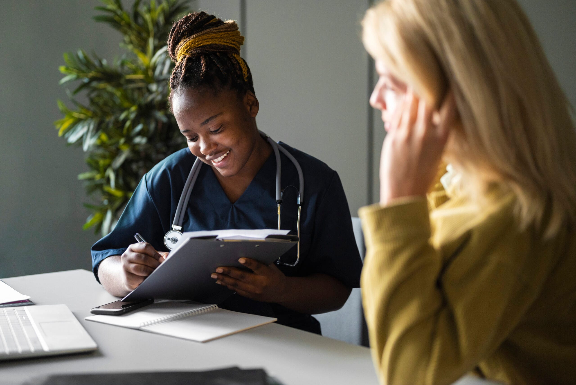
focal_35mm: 50
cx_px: 288
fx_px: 800
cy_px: 192
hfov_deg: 39.6
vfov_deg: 27.0
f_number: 1.8
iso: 1250
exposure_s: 1/160
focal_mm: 50
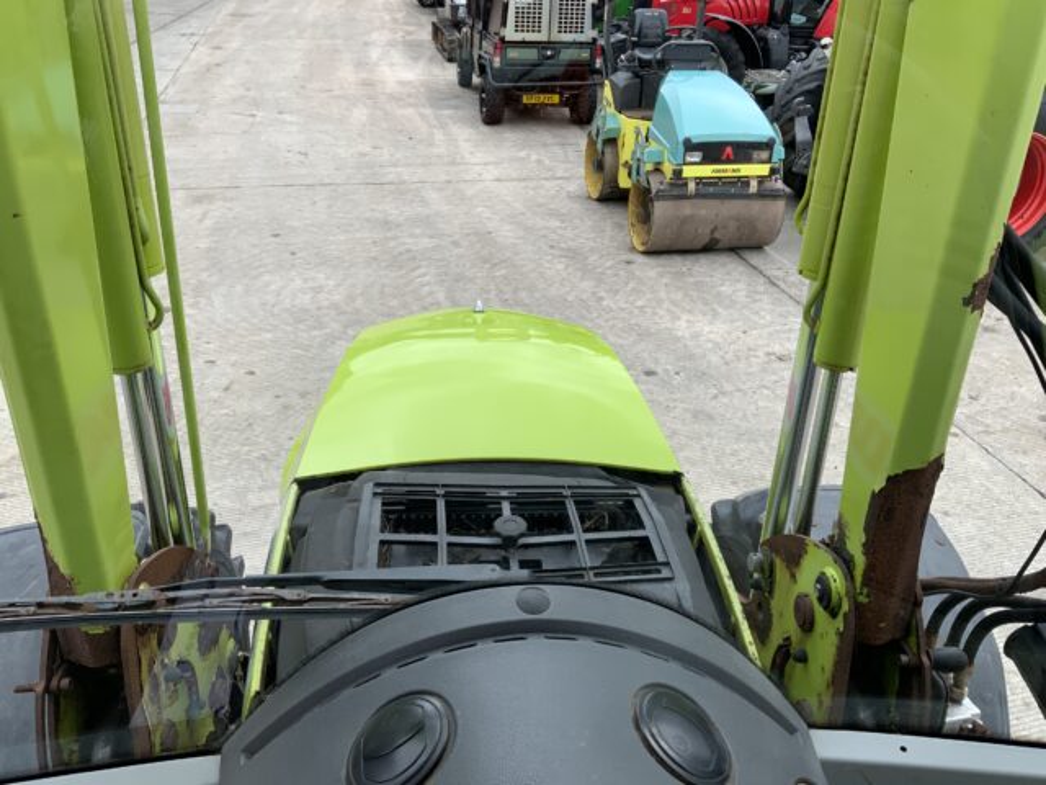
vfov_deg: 48.2
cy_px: 392
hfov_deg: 61.7
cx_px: 523
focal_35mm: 29
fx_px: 876
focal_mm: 3
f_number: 1.8
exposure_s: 1/180
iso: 16
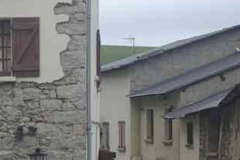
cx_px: -30
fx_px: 1362
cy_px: 146
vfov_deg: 6.7
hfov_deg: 9.9
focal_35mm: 205
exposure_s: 1/125
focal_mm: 43
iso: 100
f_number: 6.7
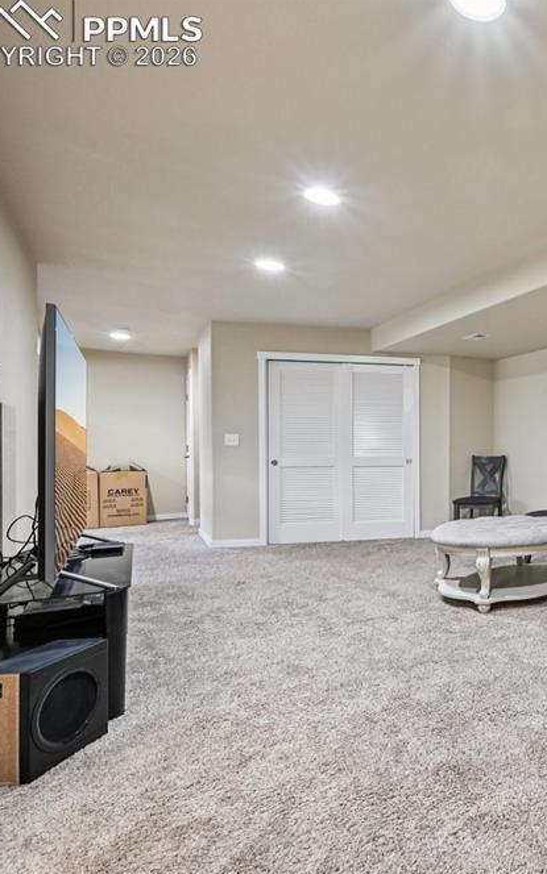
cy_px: 442
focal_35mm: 22
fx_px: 525
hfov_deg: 42.3
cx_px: 613
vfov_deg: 79.6
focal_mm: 14
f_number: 11
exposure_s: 1/2.5
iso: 400
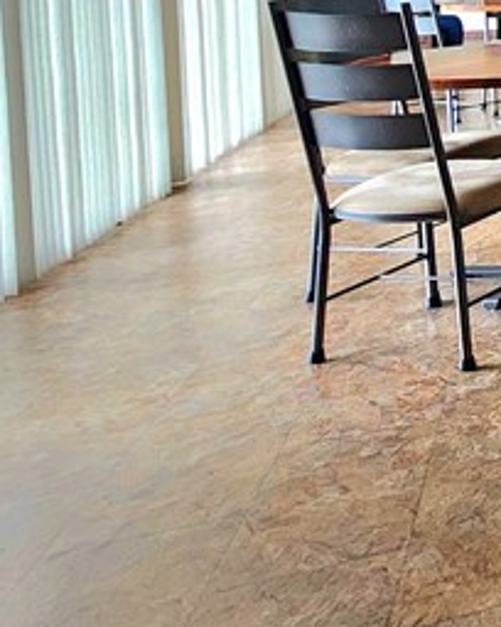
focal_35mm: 51
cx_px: 1117
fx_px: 945
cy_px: -2
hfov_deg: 16.7
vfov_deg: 33.5
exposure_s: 1/60.2
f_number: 2.2
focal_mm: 2.2
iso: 400
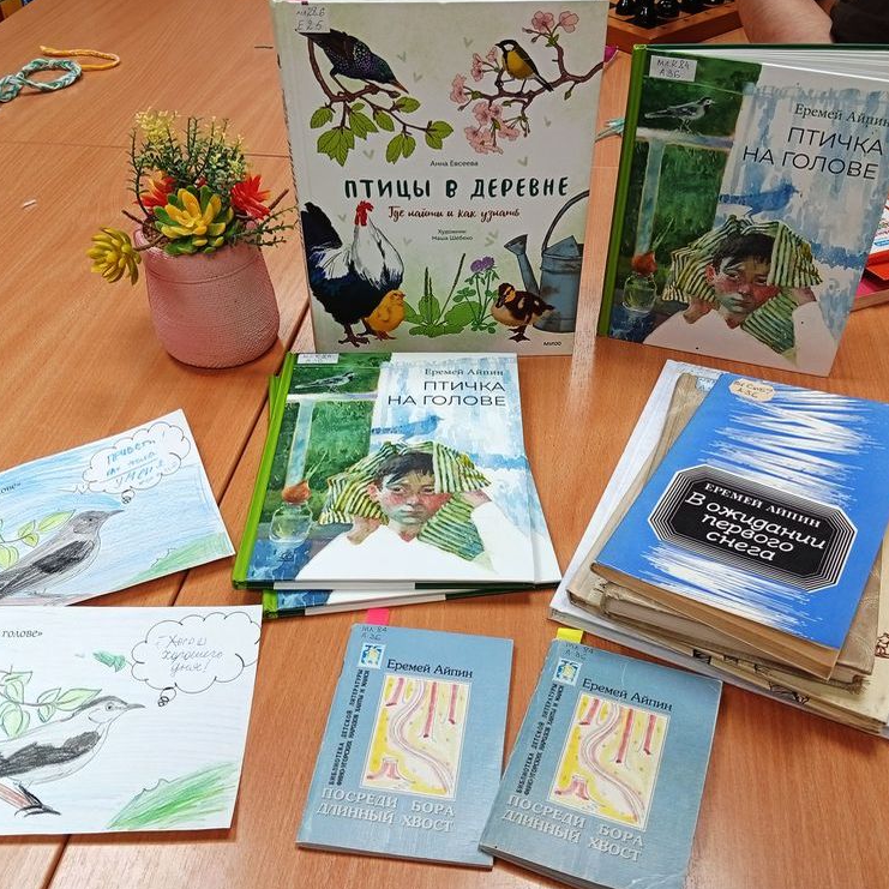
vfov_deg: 52.5
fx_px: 901
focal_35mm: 31
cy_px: 444
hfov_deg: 52.5
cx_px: 451
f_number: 1.8
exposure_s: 1/50
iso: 184
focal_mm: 3.96
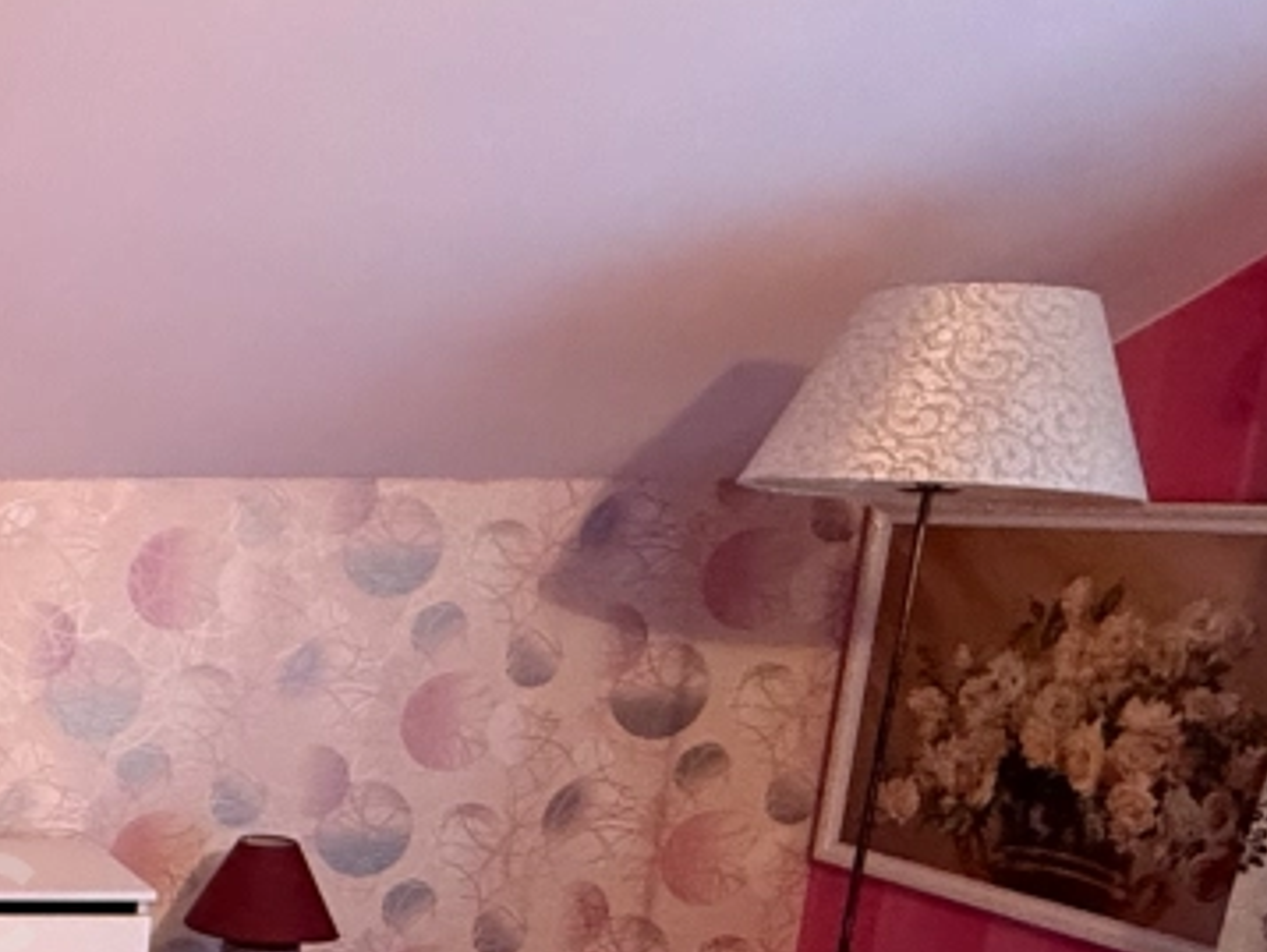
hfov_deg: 30.7
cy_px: 908
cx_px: -372
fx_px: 1795
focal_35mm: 49
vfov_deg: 28.2
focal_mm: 2.22
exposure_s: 1/50
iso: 640
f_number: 2.2
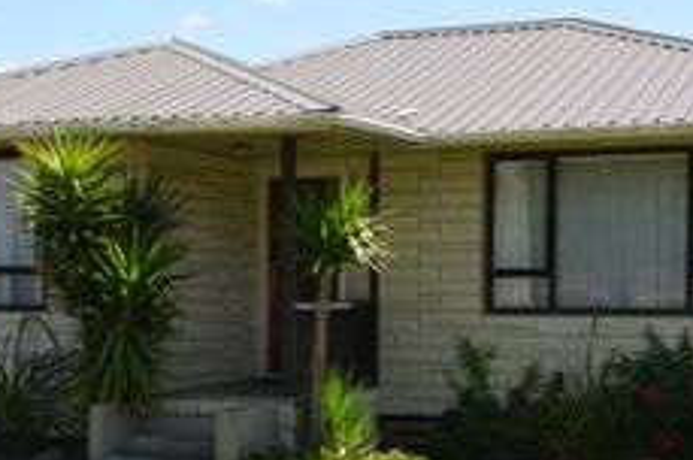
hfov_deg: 27.3
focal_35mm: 74
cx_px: 281
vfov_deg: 18.3
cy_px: 310
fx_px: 1422
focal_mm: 24
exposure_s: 1/200
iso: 100
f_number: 7.1
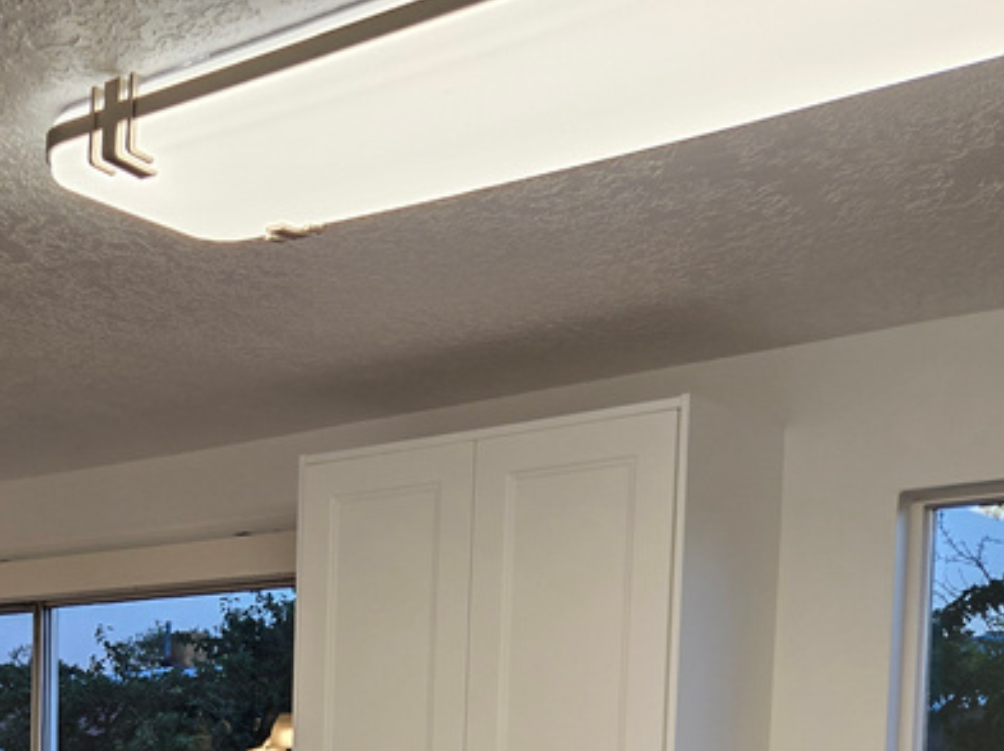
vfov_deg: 22.5
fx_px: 1739
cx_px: 59
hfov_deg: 30.5
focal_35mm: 60
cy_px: 899
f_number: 1.8
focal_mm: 5.4
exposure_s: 1/120
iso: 64
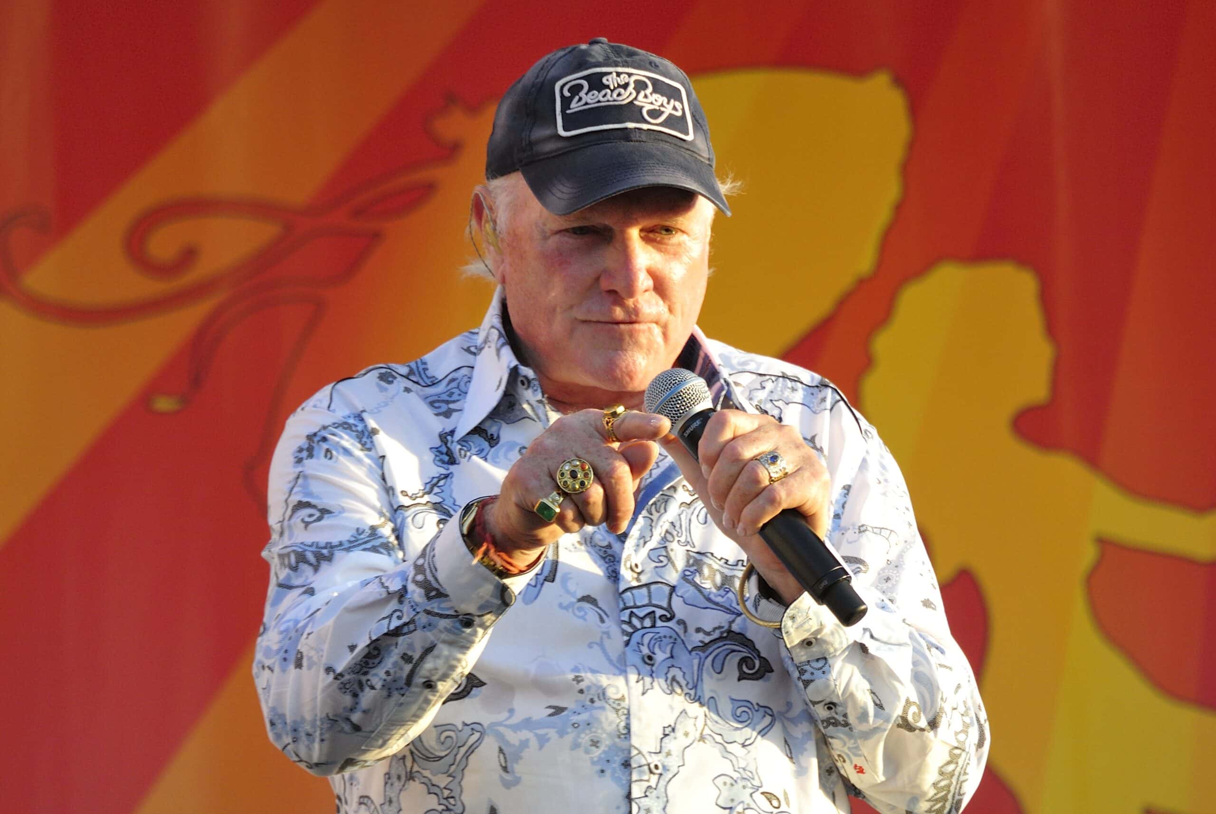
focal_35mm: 297
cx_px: 608
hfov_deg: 6.9
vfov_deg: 4.6
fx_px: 10044
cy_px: 407
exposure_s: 1/250
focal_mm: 110
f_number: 5.6
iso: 280
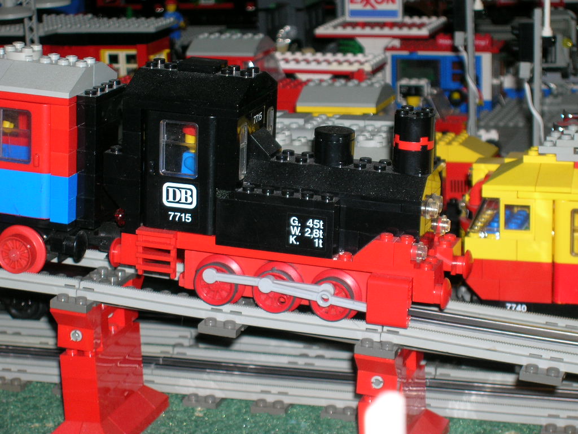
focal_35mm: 102
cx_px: 289
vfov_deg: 14.5
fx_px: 1703
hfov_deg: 19.3
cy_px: 217
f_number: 4.9
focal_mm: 17.1
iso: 57
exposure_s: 1/60.1
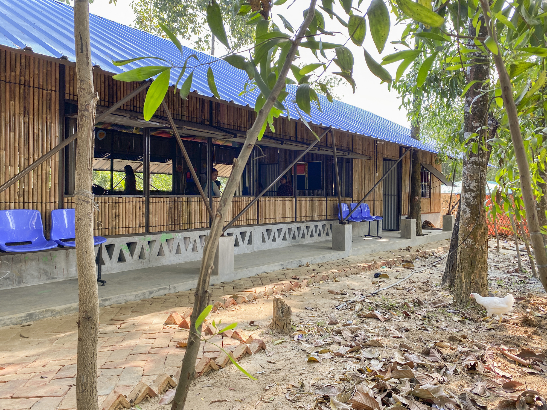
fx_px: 411
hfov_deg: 67.3
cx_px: 274
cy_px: 205
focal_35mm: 26
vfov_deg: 53.1
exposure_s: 1/240
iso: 32
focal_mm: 4.25
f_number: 1.8
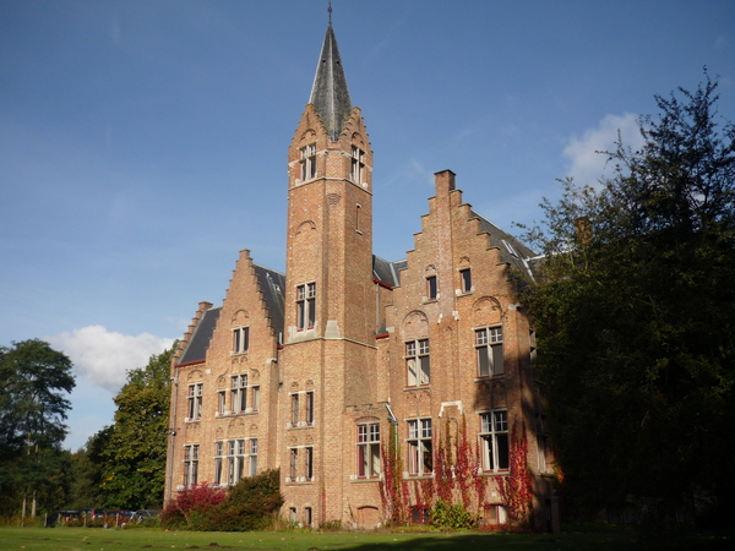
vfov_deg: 42.9
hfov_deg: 55.4
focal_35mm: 33
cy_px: 276
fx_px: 701
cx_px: 368
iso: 100
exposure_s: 1/200
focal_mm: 5.5
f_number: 8
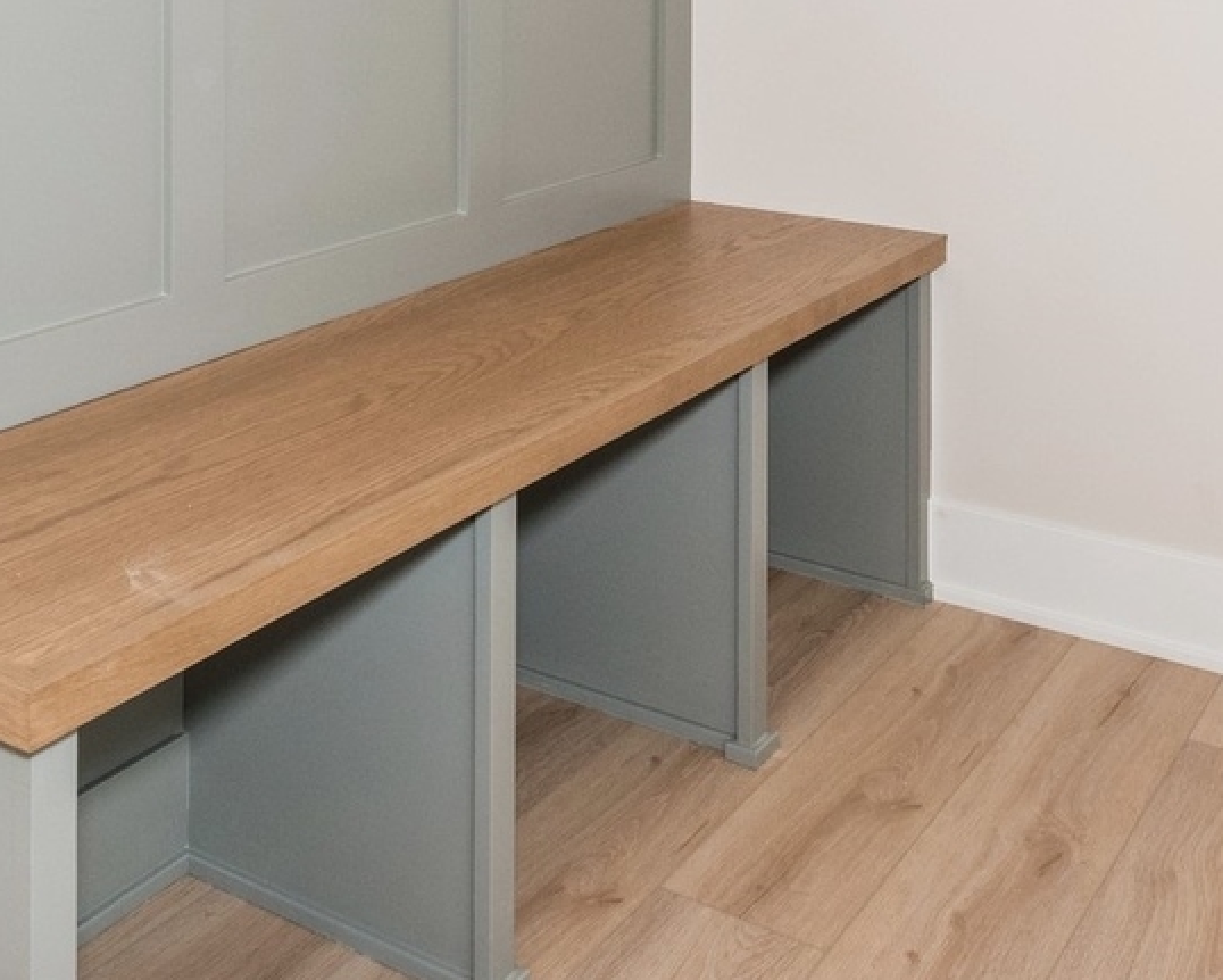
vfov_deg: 28.0
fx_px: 1738
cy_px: -157
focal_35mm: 48
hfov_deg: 38.5
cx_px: 465
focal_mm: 17
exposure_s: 1/80
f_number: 8
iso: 800
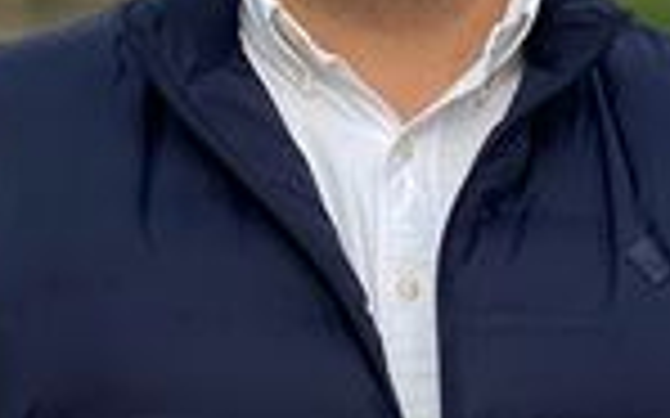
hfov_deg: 7.1
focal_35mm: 295
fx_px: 5385
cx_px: 382
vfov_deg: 4.4
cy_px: 571
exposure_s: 1/648
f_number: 2
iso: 20
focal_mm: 6
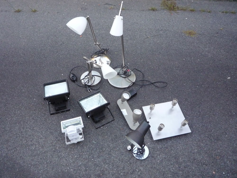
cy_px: 89
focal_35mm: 30
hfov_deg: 60.0
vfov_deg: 46.8
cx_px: 118
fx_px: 205
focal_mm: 5.2
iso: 400
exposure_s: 1/160
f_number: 3.3
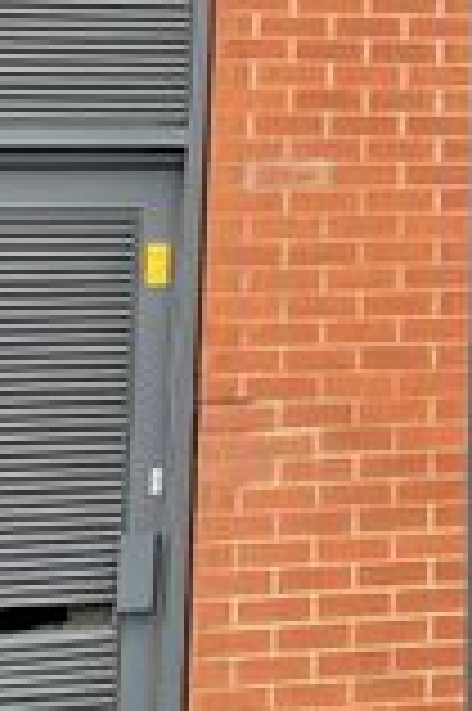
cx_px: 760
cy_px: -349
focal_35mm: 120
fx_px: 2365
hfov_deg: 10.9
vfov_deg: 15.7
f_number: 1.8
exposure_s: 1/195
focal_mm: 4.25
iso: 32
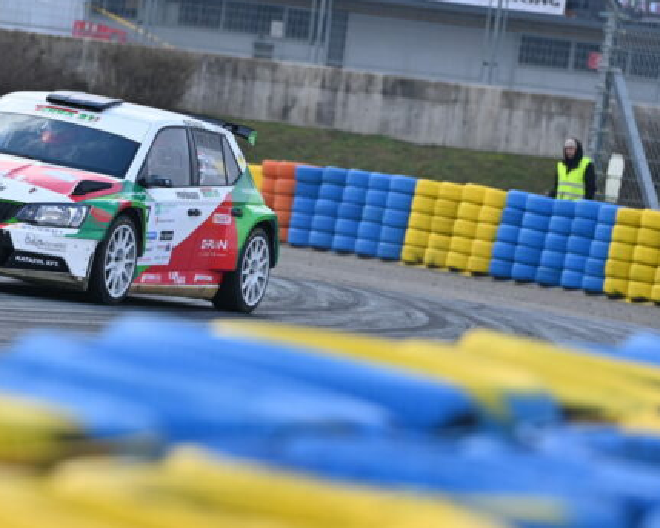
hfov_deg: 5.8
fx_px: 6562
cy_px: 216
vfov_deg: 4.6
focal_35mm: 336
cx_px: 257
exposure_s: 1/1600
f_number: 4.5
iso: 720
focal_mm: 200
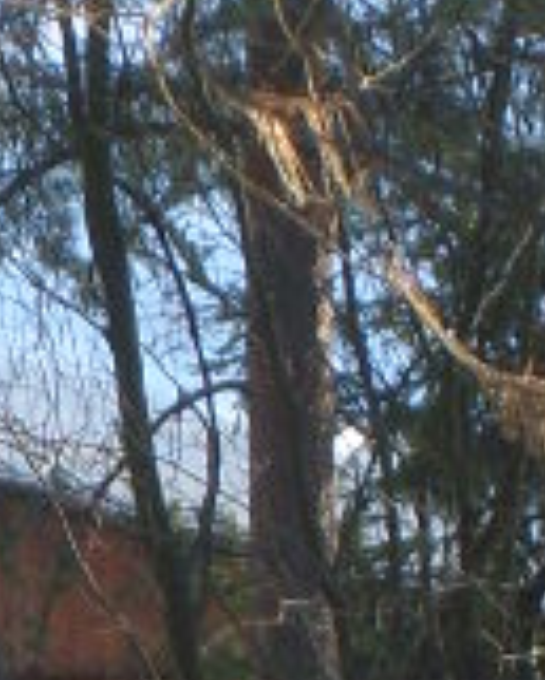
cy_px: 680
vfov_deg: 3.0
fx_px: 13093
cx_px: -604
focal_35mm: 650
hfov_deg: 2.4
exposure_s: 1/154
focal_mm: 17.4
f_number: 4.9
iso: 50
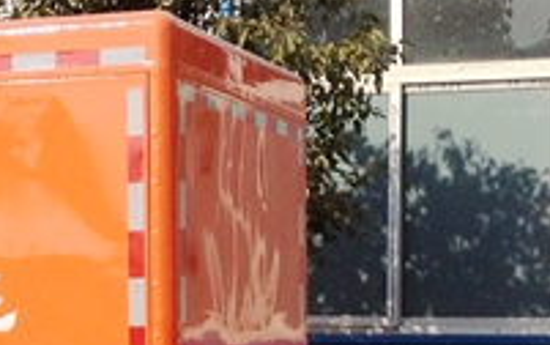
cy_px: 281
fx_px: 2490
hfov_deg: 12.4
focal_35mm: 166
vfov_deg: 7.9
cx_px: -52
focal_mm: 4.28
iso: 50
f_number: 2.4
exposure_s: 1/2632
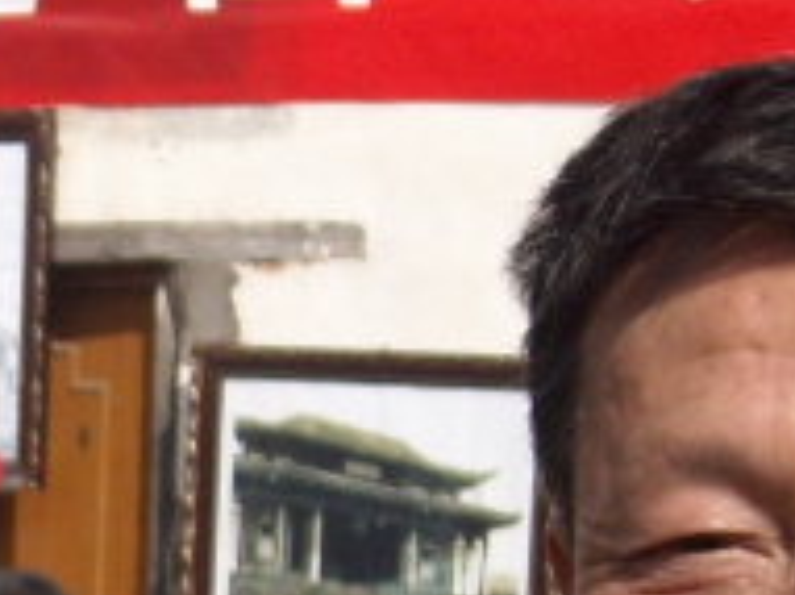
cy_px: 895
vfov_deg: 7.7
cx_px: -271
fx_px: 4315
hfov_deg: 10.3
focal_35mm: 188
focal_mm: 5.7
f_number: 5.6
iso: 64
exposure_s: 1/309
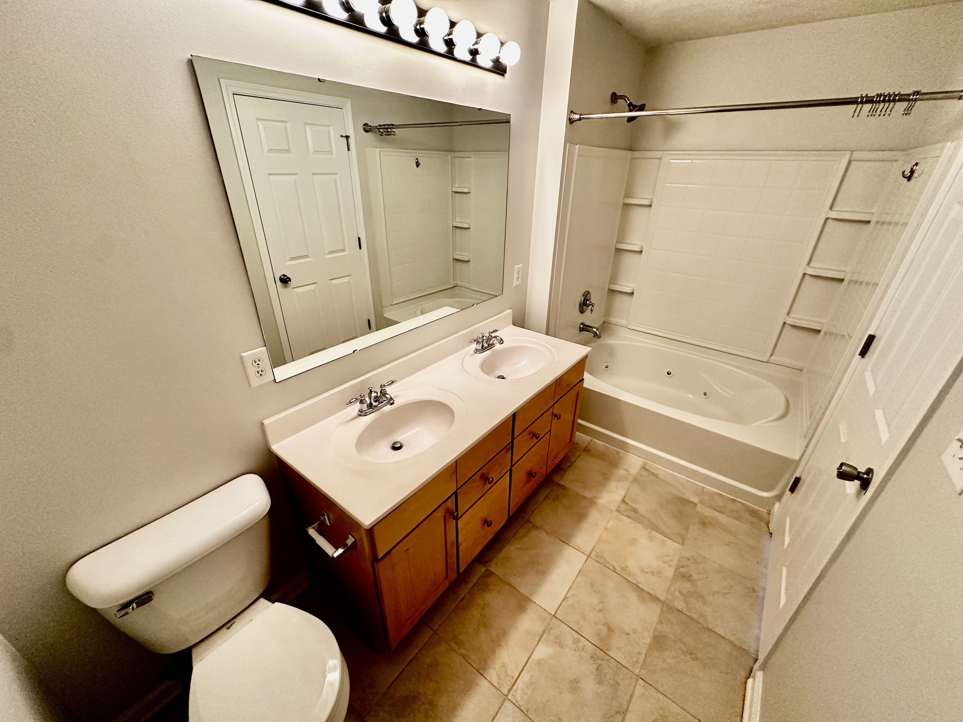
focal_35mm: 14
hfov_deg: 102.1
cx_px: 482
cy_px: 361
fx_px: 389
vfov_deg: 85.7
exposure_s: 1/120
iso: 320
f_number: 2.2
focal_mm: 2.22
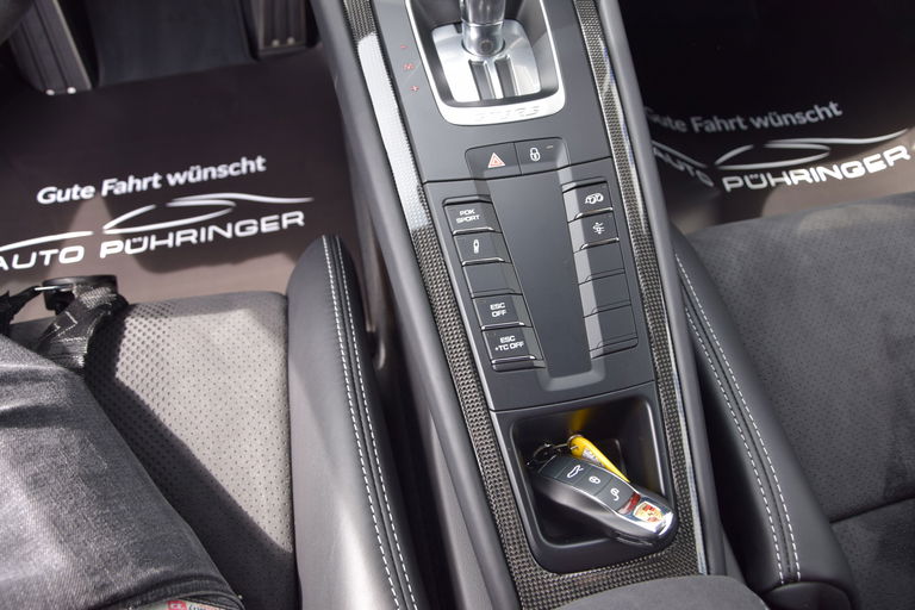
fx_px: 1334
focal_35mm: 52
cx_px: 458
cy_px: 305
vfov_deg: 25.8
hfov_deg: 37.9
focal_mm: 35
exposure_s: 1/160
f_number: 6.3
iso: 400
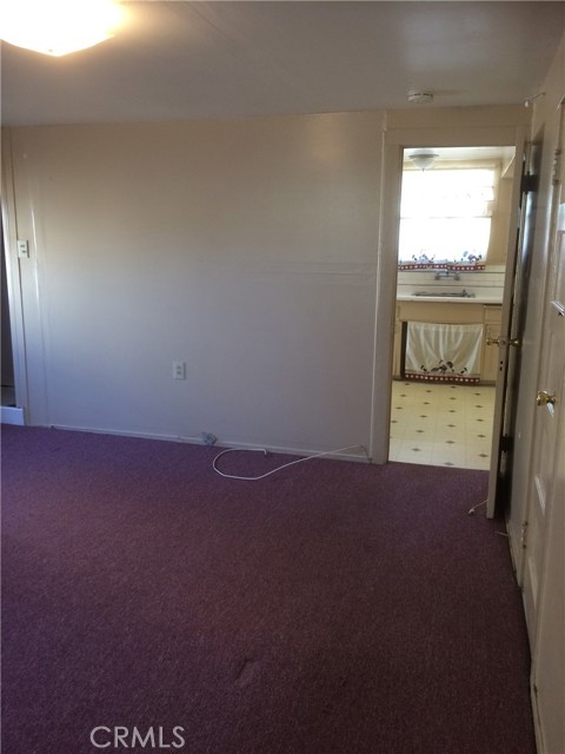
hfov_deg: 48.2
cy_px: 377
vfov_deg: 61.7
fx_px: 631
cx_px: 282
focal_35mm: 29
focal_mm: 4.15
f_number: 2.2
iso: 100
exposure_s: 1/30
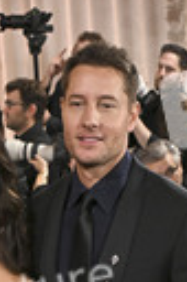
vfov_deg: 16.9
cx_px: 73
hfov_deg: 12.5
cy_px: 427
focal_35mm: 109
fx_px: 852
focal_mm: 35
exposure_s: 1/320
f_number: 5.6
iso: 2500
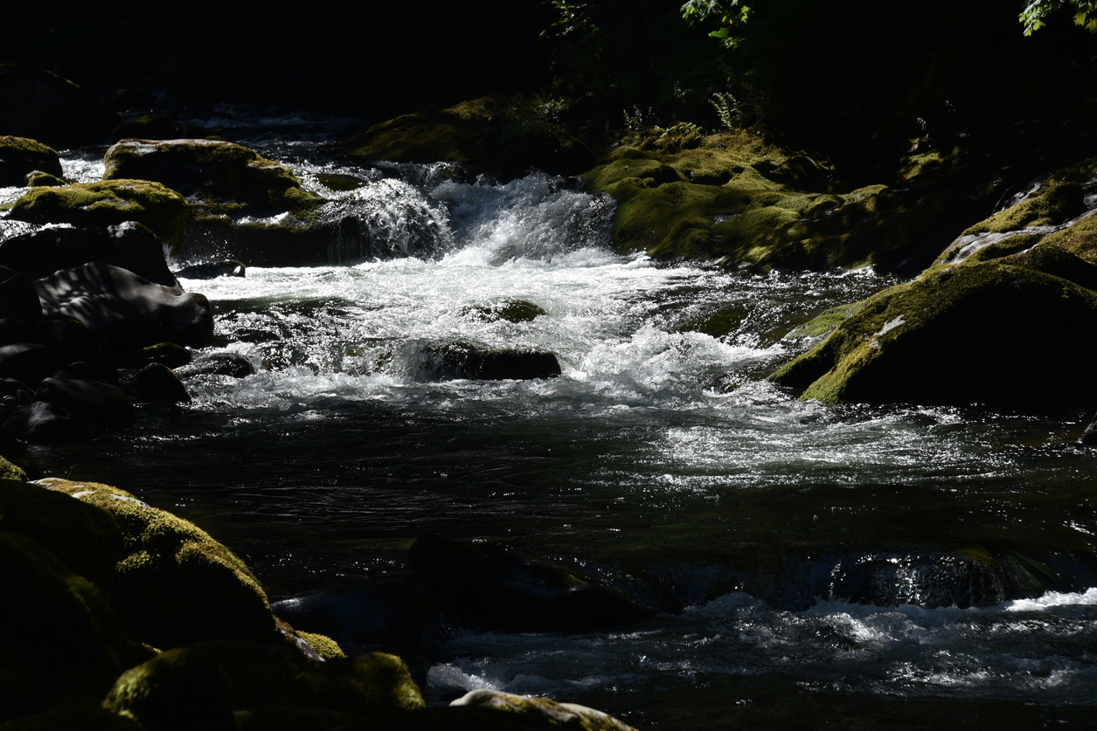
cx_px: 544
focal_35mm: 153
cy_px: 360
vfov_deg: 9.0
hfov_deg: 13.4
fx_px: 4662
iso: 100
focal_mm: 150
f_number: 9
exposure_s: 1/320
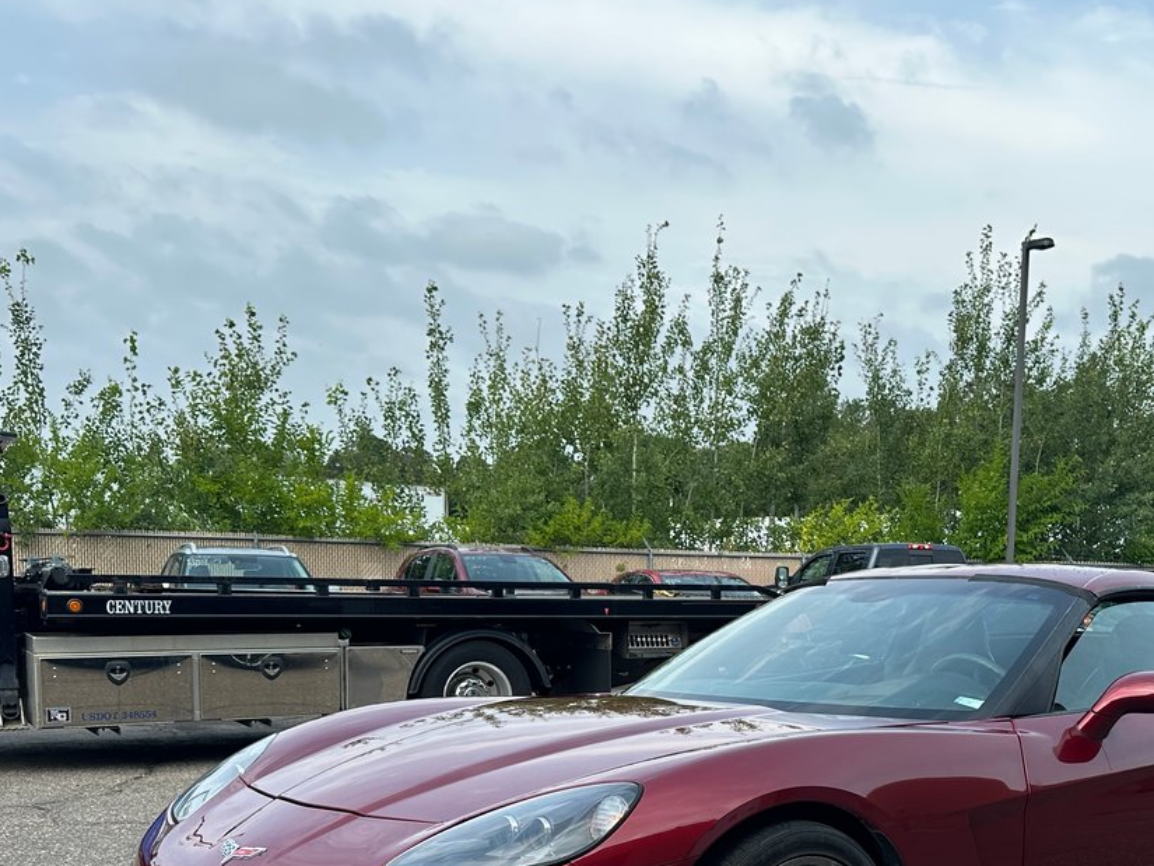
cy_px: 731
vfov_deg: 31.7
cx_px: 781
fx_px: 1467
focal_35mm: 44
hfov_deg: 42.3
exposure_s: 1/1587
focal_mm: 6.86
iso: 80
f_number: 1.78
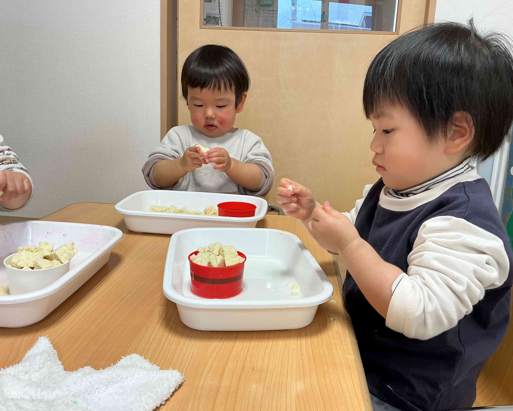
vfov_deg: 47.1
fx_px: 471
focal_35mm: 31
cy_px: 202
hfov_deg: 57.2
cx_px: 251
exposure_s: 1/120
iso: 50
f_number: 1.8
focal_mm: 3
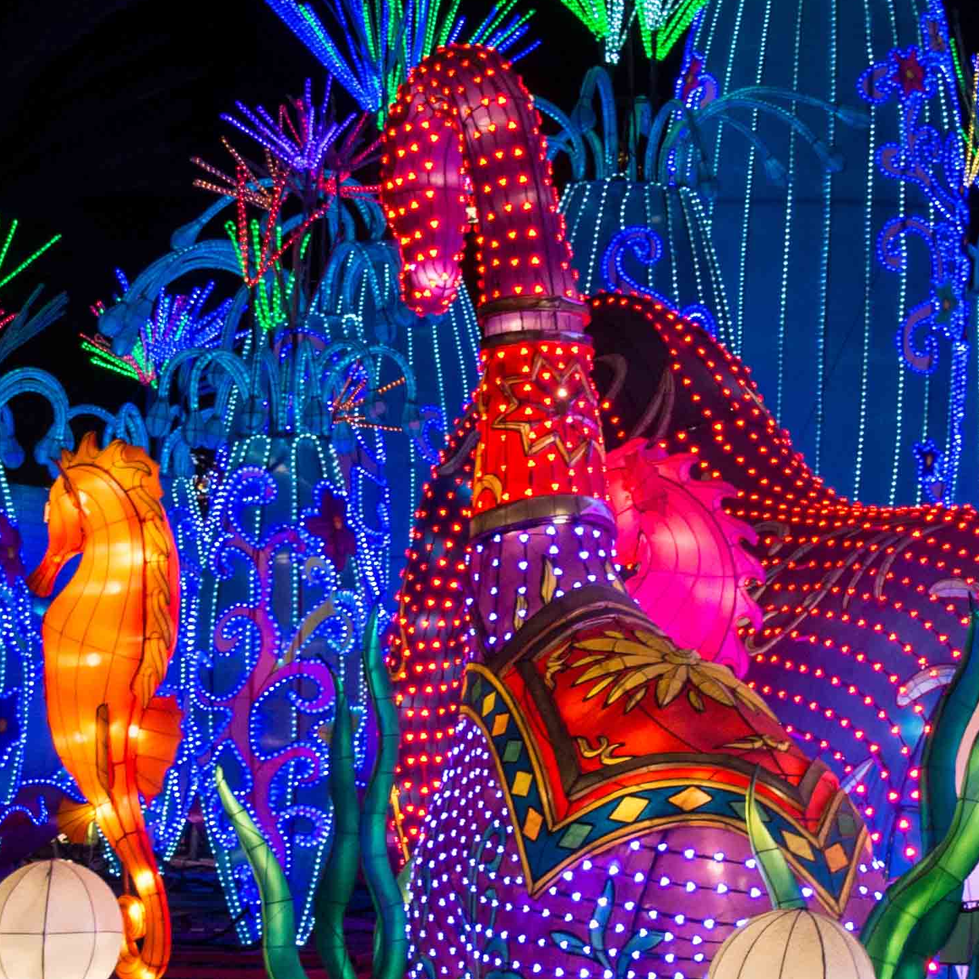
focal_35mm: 177
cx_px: 593
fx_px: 5663
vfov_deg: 9.9
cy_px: 570
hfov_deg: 9.9
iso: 800
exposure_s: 1/60
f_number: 8
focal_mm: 50
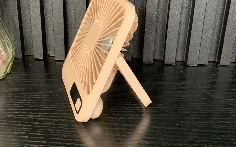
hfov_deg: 52.7
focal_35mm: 37
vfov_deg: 32.9
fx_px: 238
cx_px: 118
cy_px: 18
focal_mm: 4.25
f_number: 1.8
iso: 125
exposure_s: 1/50
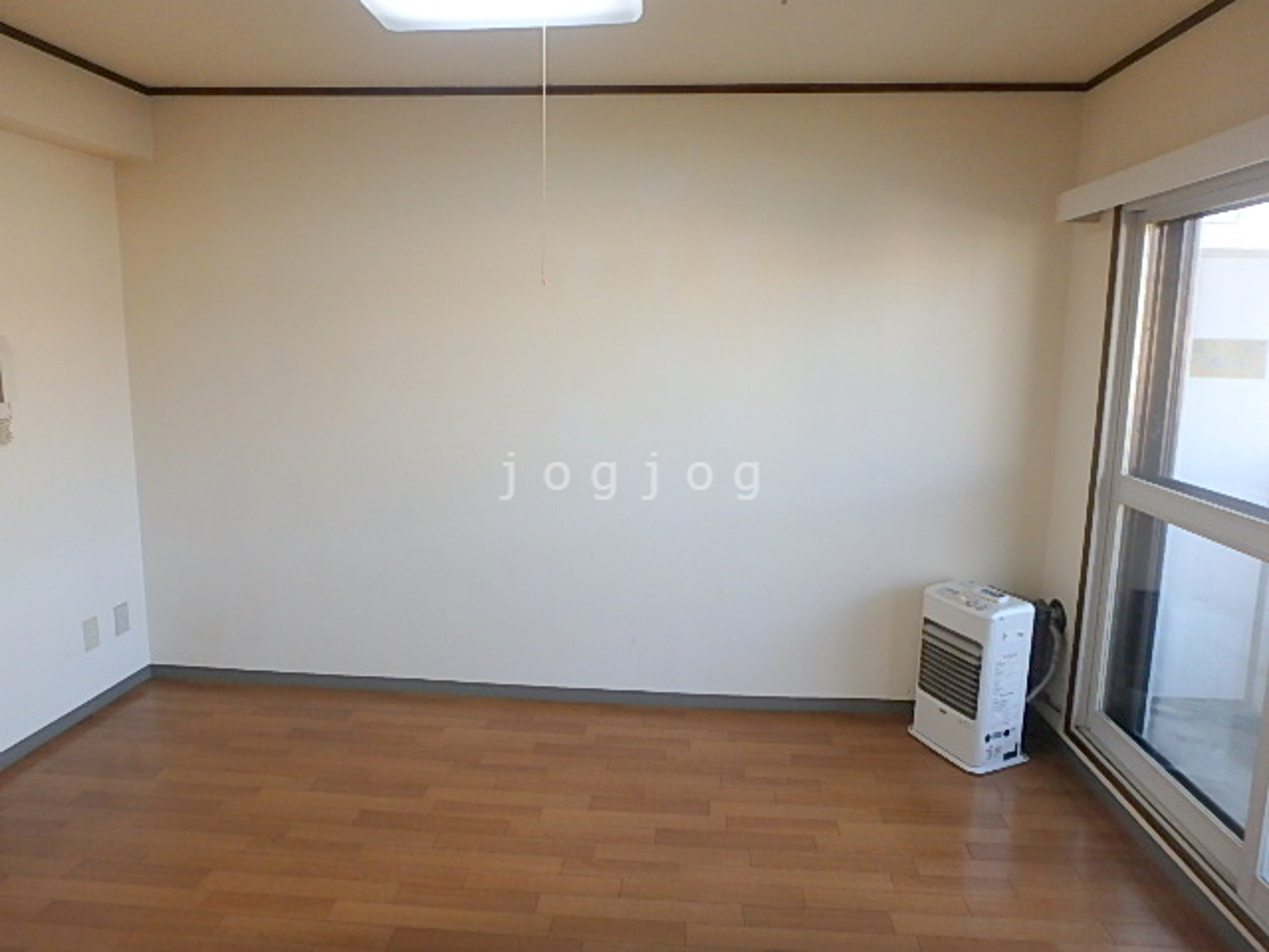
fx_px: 770
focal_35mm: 21
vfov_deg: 63.4
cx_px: 634
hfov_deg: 79.0
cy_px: 476
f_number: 3.5
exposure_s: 1/40
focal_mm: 3.7
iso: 200
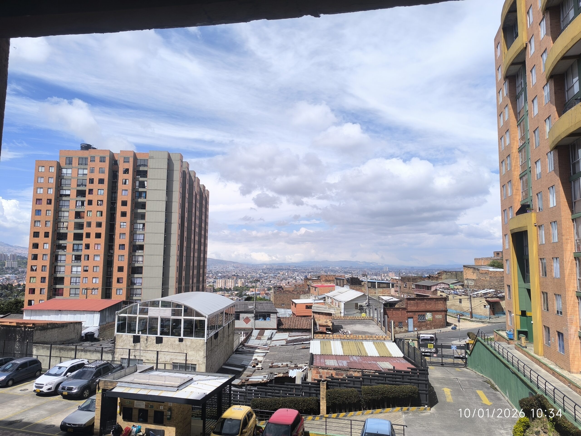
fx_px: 386
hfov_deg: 73.9
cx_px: 290
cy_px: 218
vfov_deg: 58.9
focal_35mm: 23
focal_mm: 6.14
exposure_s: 1/1023
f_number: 1.65
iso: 50
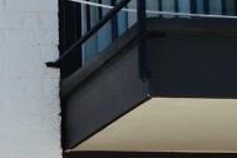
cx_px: -258
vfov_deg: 7.3
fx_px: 1205
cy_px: 281
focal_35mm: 183
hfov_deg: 10.3
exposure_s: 1/400
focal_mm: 20
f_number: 11
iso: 400
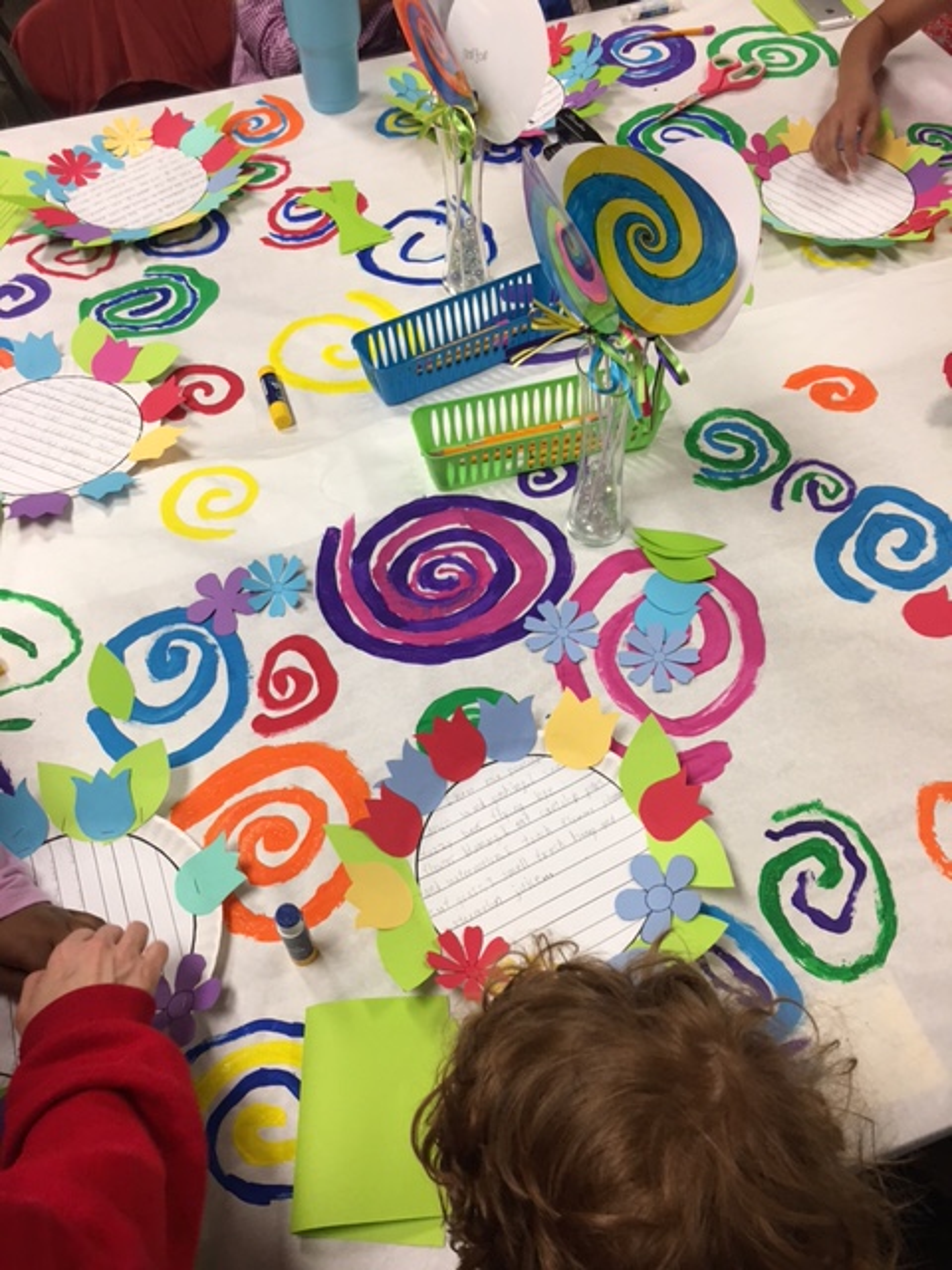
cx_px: 476
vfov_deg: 61.7
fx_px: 1063
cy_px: 635
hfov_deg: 48.2
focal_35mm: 29
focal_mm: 4.15
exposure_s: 1/15
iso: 40
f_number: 2.2
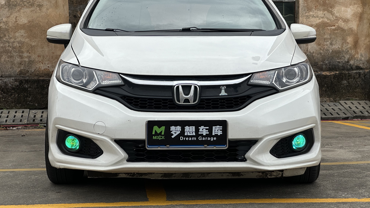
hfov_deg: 25.3
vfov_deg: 14.4
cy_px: 76
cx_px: 185
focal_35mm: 84
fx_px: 824
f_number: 2.8
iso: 32
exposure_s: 1/769
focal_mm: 9
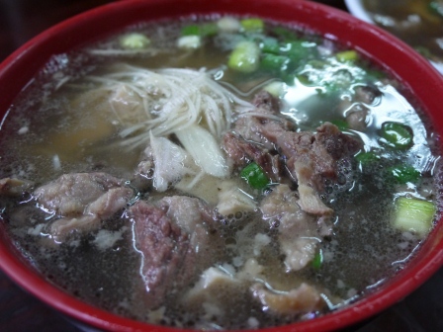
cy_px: 166
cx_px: 222
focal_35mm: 38
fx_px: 486
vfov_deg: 37.7
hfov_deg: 49.0
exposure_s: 1/60
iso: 1000
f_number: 4.3
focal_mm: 19
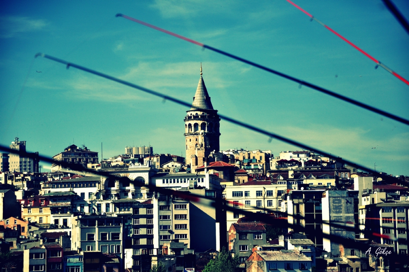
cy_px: 136
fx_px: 1787
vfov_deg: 8.7
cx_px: 204
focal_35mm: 158
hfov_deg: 13.1
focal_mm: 105
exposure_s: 1/2000
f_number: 5.6
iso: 200
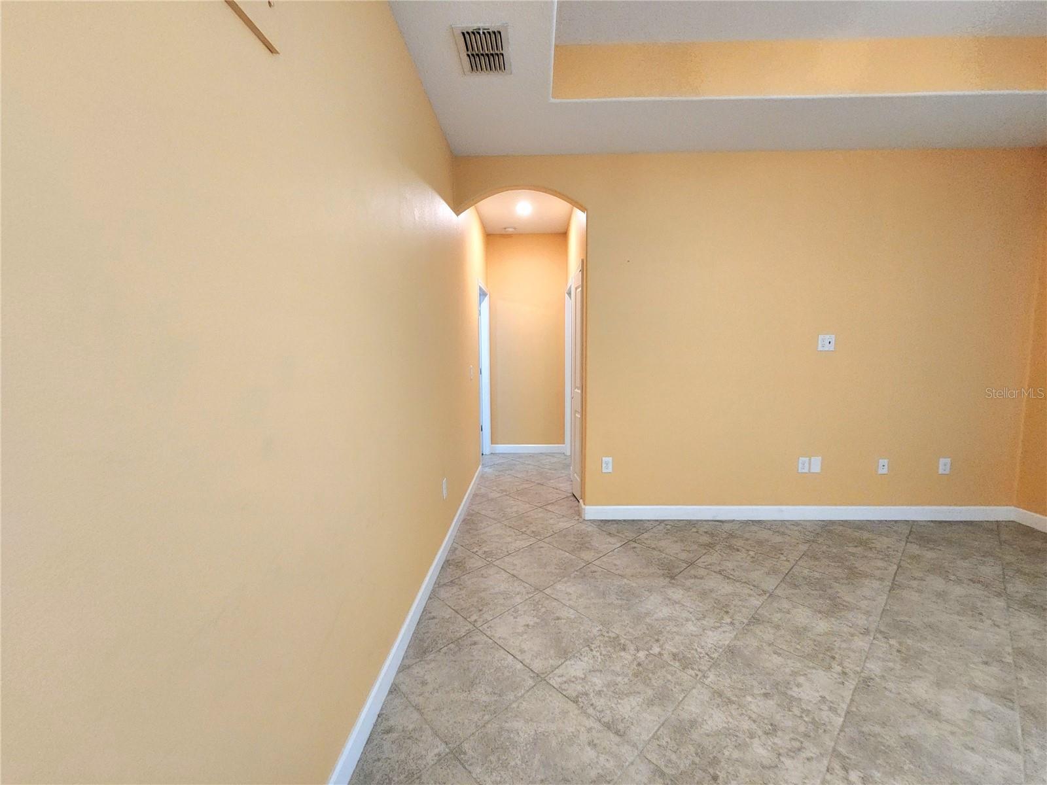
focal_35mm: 13
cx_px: 524
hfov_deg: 106.2
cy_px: 392
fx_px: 393
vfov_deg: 89.9
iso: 400
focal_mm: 2.2
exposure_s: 1/60.2
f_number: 2.2
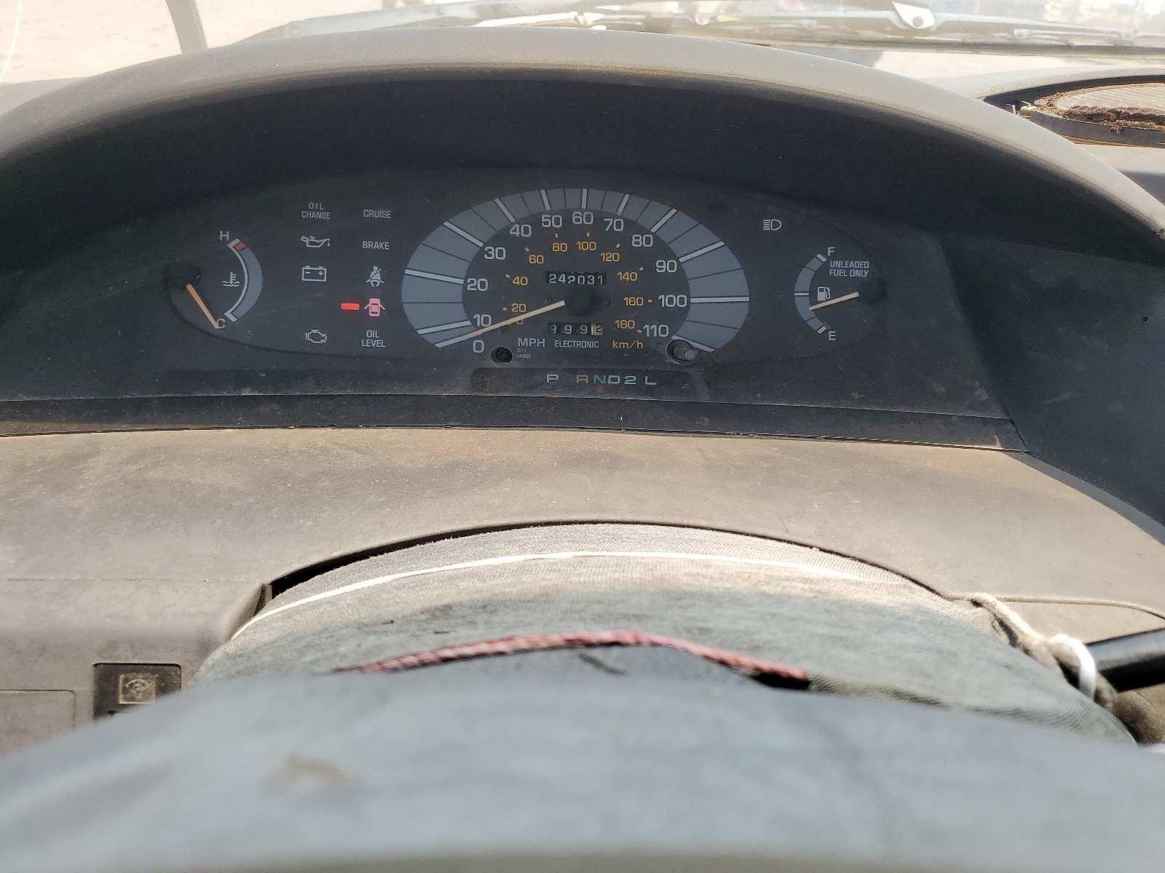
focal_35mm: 26
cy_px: 436
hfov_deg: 67.3
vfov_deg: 53.1
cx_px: 582
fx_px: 875
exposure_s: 1/588
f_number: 1.5
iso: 50
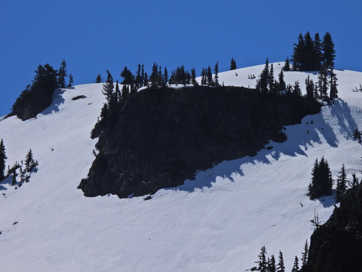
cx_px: 181
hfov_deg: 2.8
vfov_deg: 2.1
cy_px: 136
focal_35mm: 700
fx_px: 7320
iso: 100
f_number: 7.1
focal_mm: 125
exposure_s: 1/2000
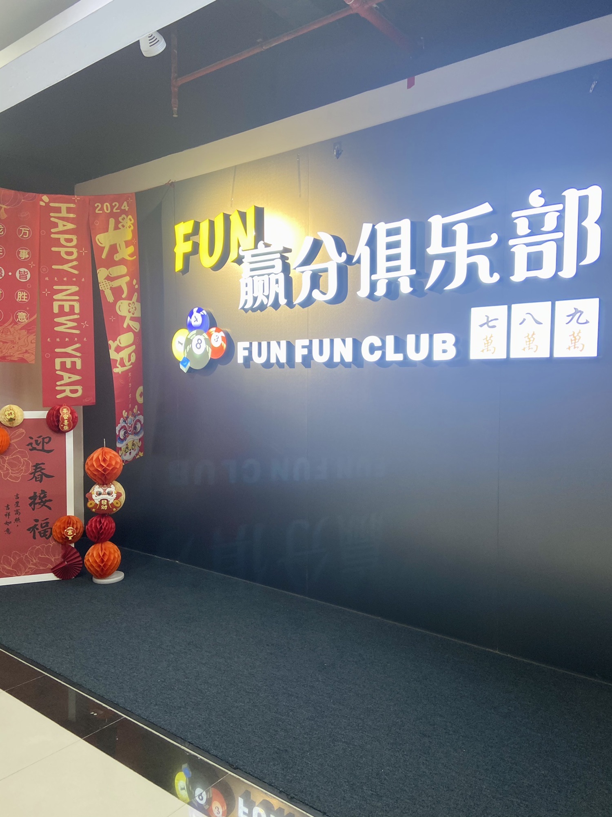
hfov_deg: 53.1
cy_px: 408
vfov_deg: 67.3
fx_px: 613
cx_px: 306
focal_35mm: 26
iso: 100
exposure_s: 1/100
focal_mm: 4.25
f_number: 1.8
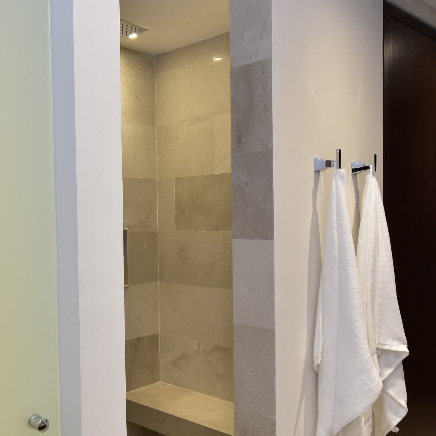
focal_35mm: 36
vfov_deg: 46.0
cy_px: 235
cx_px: 82
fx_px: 513
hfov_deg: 43.7
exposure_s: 1/10
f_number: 5.6
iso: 200
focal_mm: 10
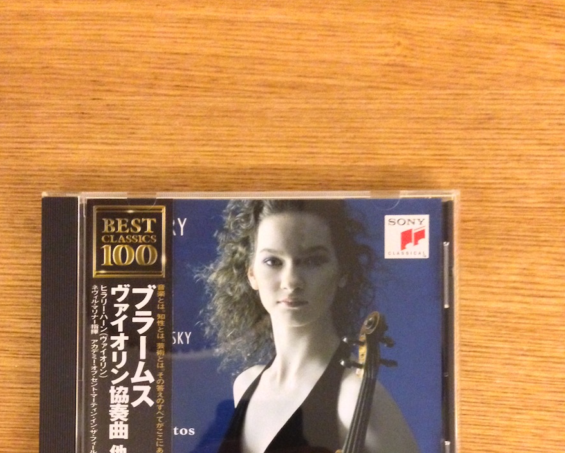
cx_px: 277
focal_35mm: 44
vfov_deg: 32.9
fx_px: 736
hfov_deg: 42.0
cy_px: 383
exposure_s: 1/15
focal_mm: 4.12
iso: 800
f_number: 2.4
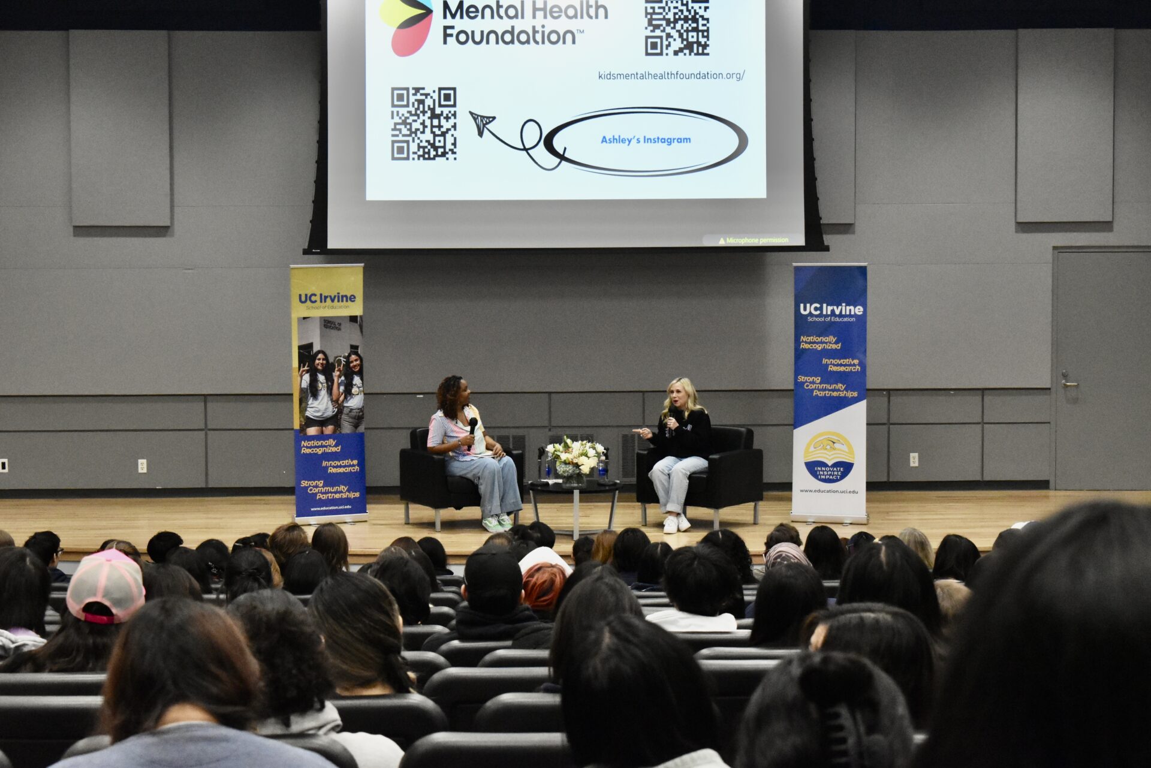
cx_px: 576
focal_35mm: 82
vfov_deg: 16.6
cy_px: 384
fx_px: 2638
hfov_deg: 24.6
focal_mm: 55
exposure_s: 1/160
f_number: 7.1
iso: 4000
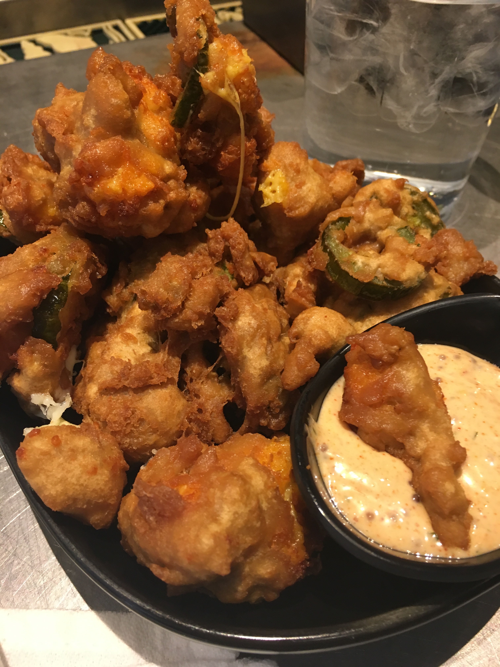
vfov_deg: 61.7
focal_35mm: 29
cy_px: 334
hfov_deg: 48.2
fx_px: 559
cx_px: 250
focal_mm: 4.15
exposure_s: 1/30
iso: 100
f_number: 2.2
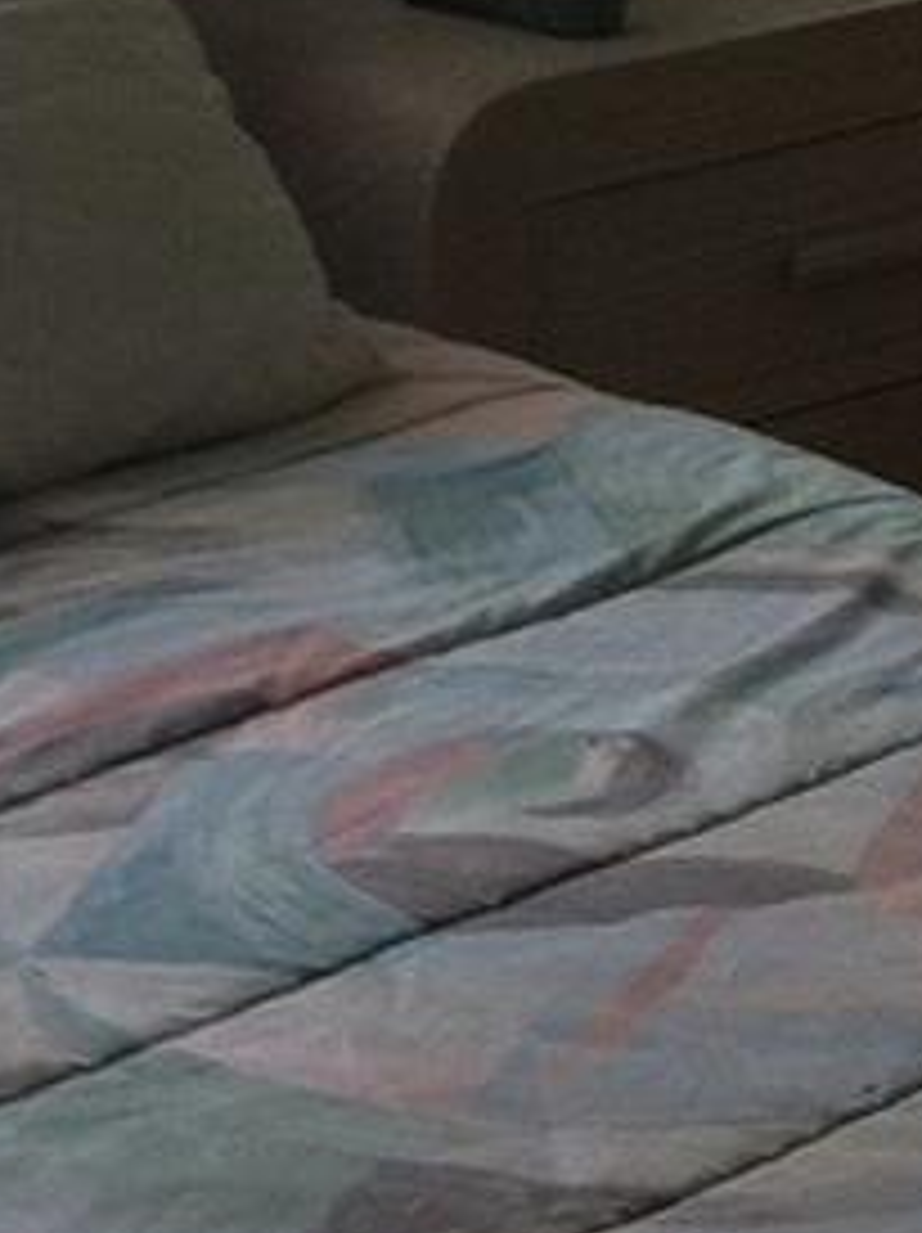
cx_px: 798
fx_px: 6972
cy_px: -716
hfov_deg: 7.5
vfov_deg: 9.8
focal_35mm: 196
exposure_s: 1/40
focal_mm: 3.85
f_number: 2.8
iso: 80
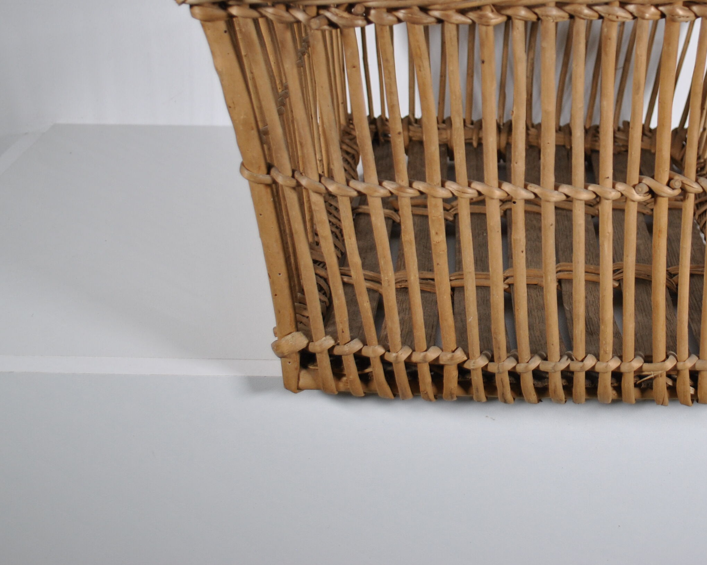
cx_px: 544
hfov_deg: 31.3
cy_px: 133
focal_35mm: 59
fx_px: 1235
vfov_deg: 25.5
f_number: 4
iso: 200
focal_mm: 22
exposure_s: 1/100
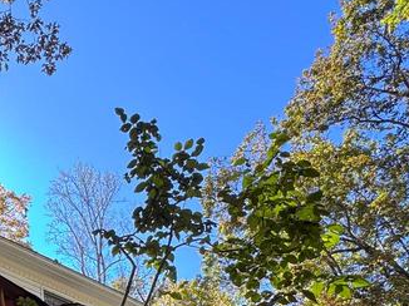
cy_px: 398
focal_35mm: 44
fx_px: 519
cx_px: -21
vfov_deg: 27.4
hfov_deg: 37.3
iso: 40
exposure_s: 1/118
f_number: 2.2
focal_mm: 2.22
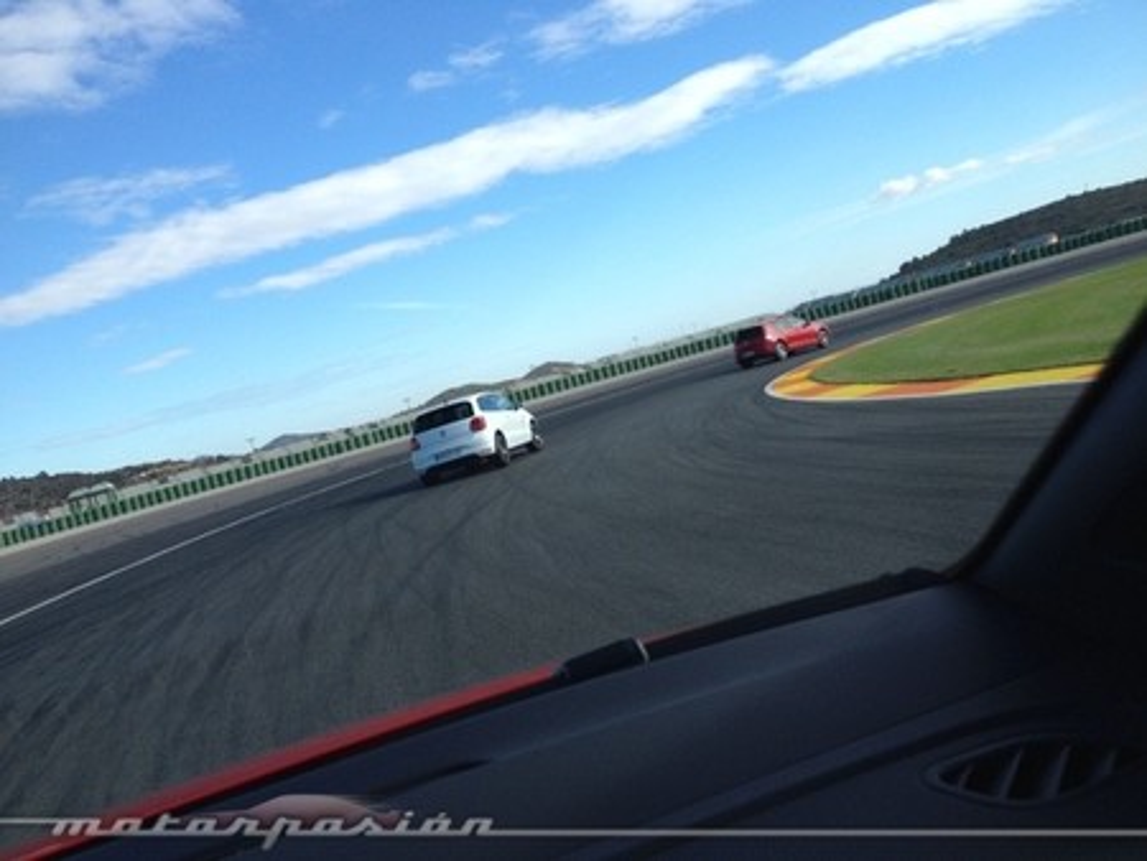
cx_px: 574
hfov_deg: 52.6
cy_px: 430
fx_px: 1160
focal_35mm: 35
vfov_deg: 40.7
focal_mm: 4.28
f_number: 2.4
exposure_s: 1/800
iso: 50
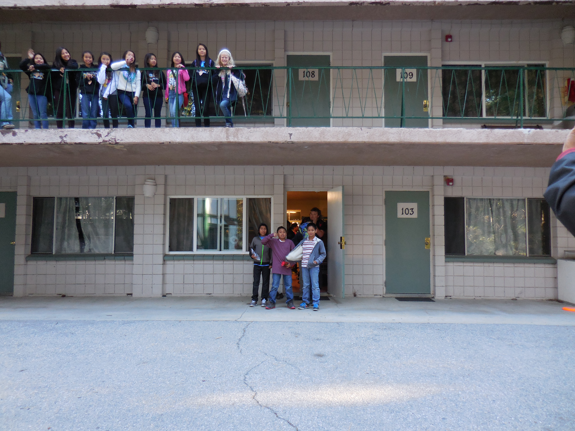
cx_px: 288
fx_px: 415
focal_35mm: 25
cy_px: 216
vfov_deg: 54.9
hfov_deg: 69.4
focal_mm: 4.5
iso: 200
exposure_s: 1/30
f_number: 3.3
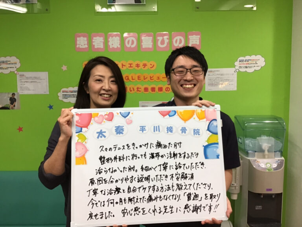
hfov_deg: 58.4
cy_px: 114
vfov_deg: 45.4
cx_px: 151
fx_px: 270
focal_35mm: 31
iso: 50
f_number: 2.4
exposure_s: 1/30
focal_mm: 3.3
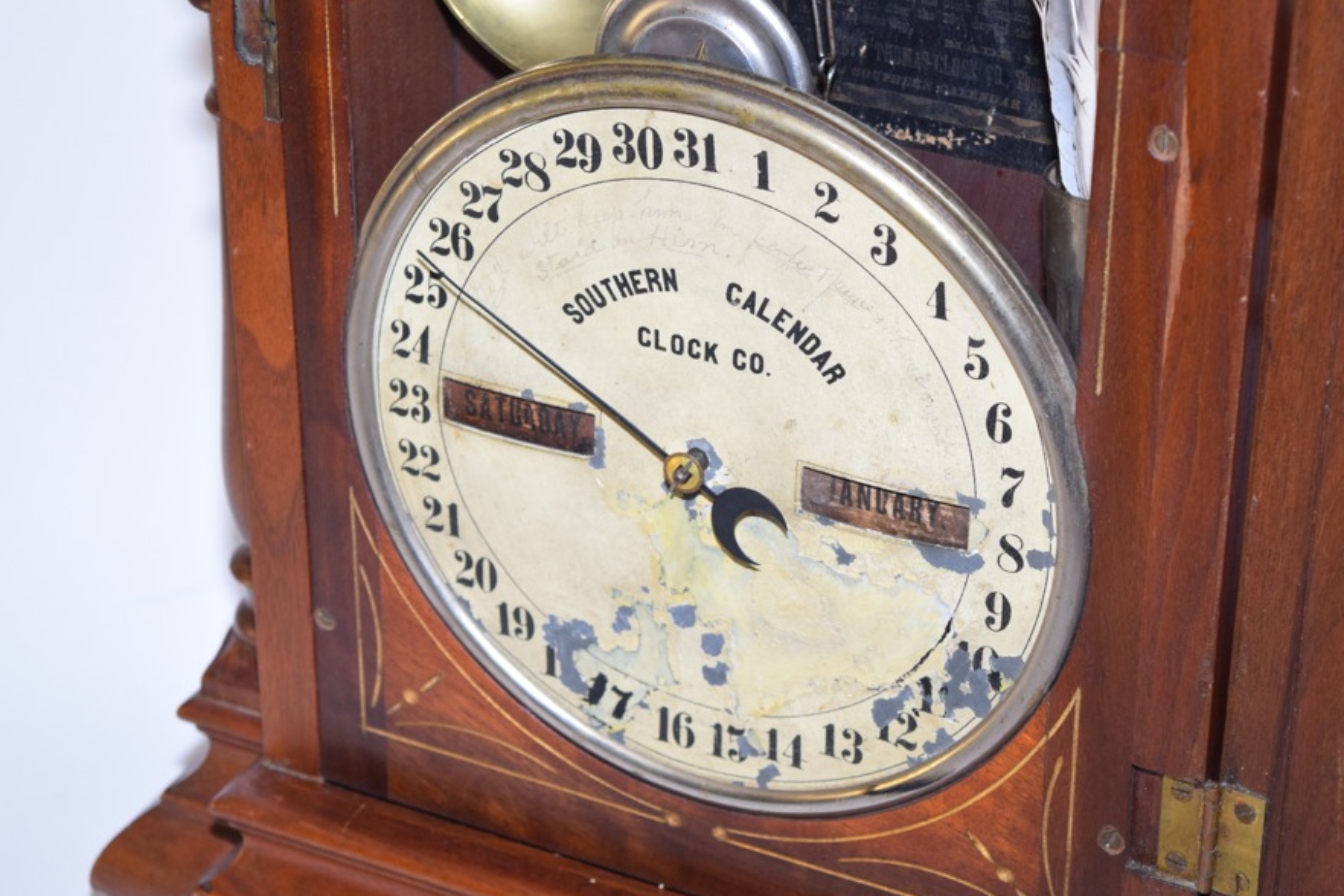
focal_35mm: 94
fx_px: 3493
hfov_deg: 21.8
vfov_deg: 14.6
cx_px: 617
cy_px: 409
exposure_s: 1/80
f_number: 5.6
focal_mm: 55
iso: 800
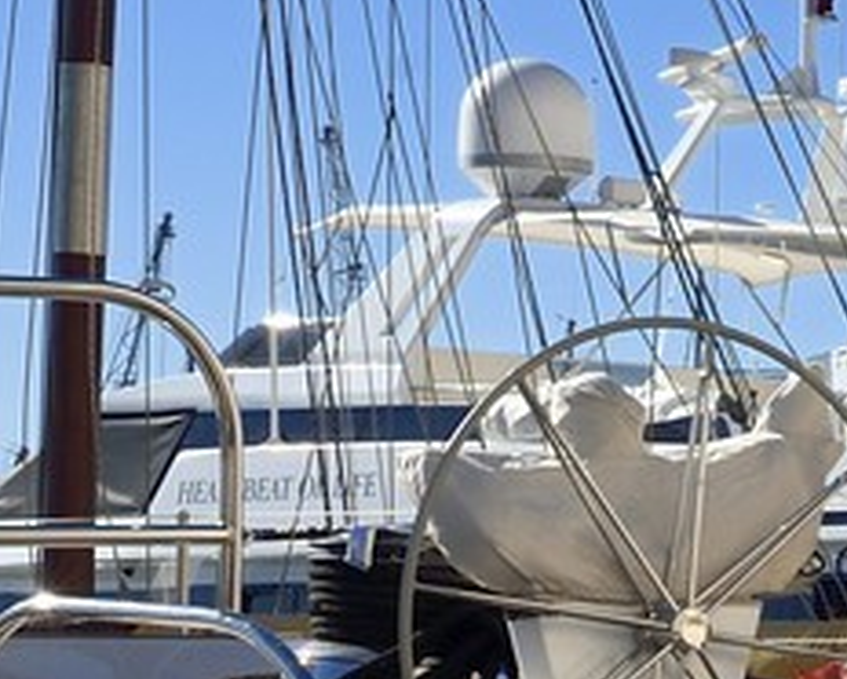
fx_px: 5193
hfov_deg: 8.0
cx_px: 2567
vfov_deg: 7.4
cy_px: 734
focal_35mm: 207
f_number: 14
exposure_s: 1/200
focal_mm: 32
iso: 200
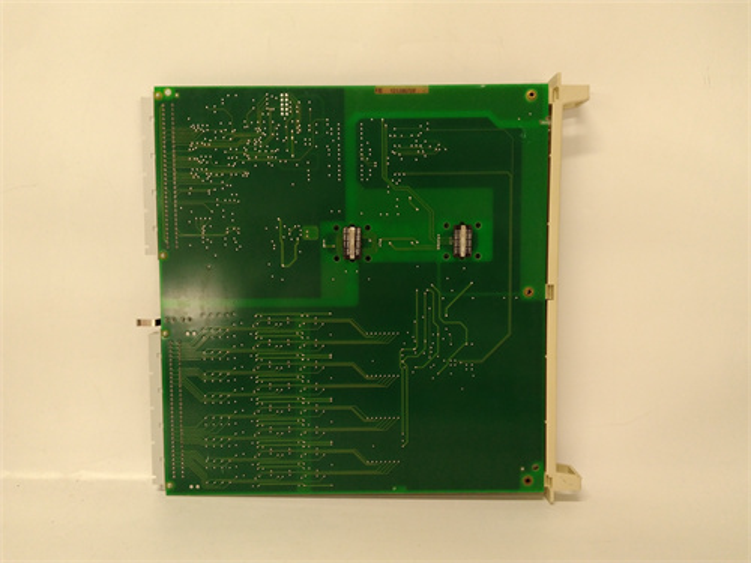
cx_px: 376
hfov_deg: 65.3
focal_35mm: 27
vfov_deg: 51.4
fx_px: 586
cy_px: 282
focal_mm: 3.79
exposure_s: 1/33
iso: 199
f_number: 2
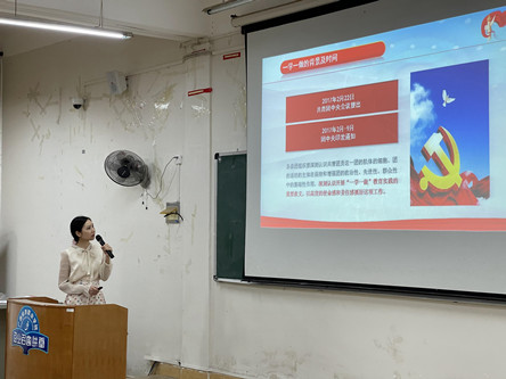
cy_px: 190
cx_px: 253
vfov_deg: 22.9
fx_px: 936
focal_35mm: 64
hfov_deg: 30.3
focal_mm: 7.5
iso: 125
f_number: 2.2
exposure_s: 1/50
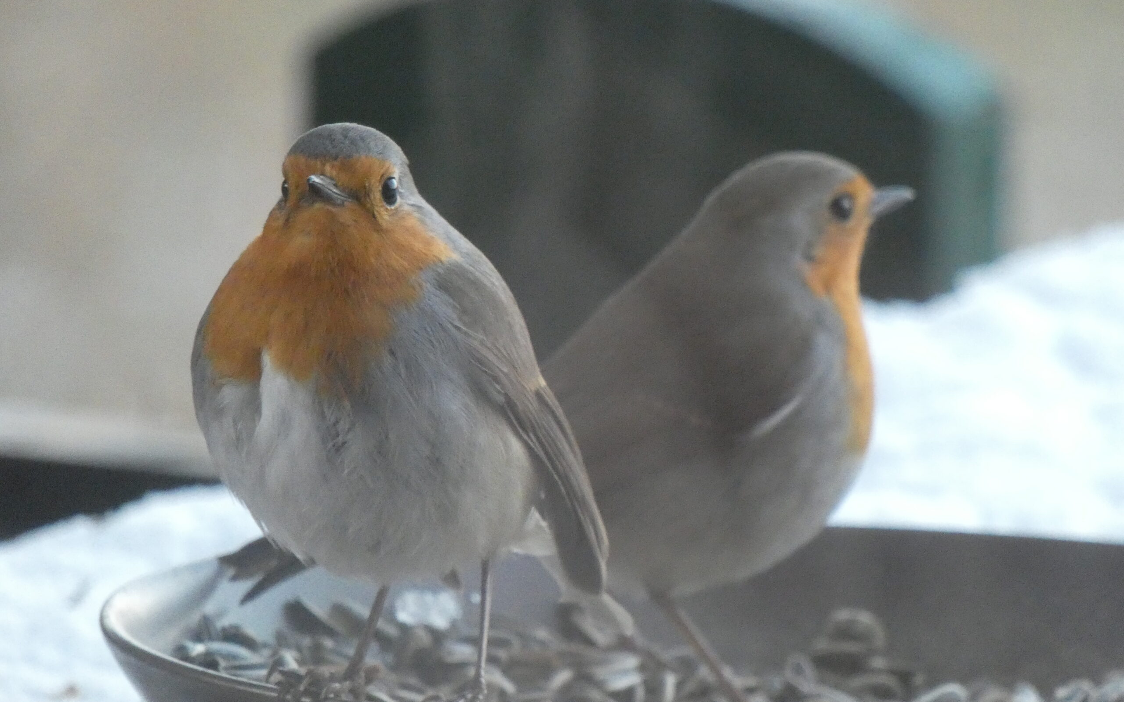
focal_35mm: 939
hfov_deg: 2.2
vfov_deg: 1.4
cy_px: 378
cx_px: 562
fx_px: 28760
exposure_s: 1/50
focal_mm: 158.6
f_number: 5.6
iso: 1600
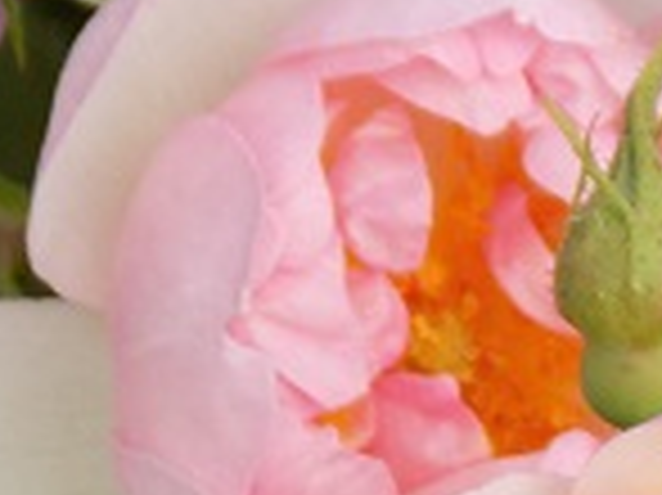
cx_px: 662
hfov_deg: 2.3
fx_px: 16147
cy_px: 693
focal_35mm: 845
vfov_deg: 1.8
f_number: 5.7
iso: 80
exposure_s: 1/50
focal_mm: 46
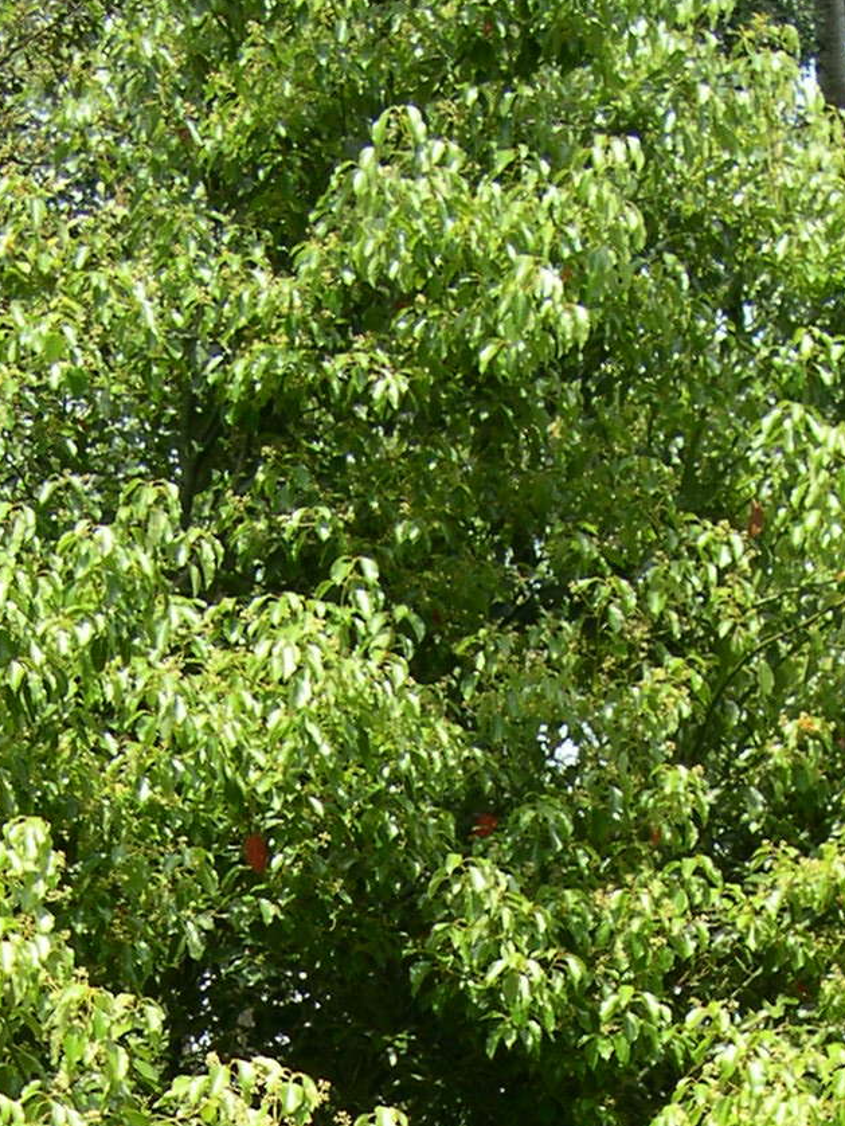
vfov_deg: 17.9
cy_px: 1447
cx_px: 502
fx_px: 3351
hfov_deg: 14.4
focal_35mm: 103
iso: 100
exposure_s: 1/469
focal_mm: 8
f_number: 2.8
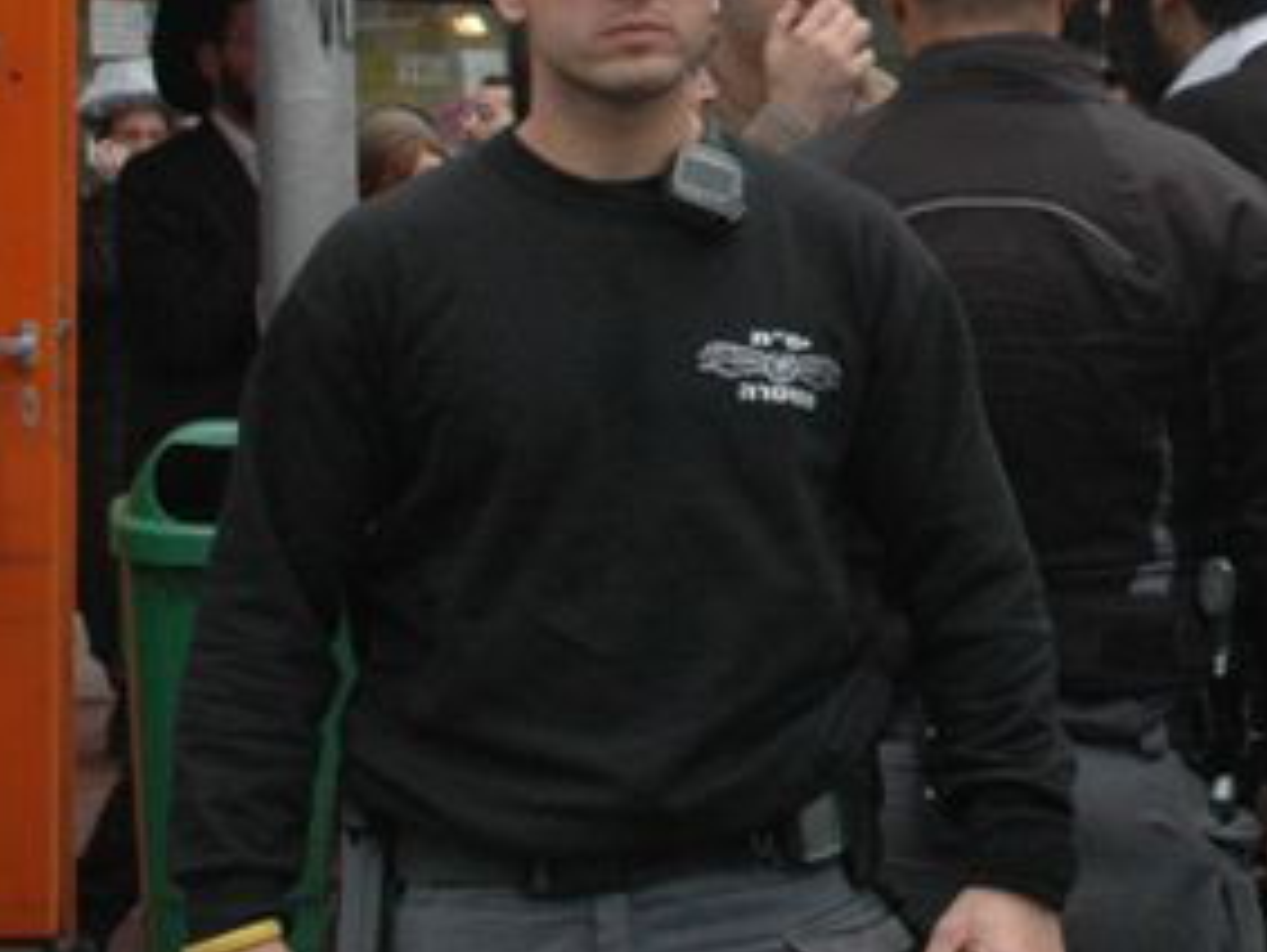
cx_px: 1280
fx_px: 4982
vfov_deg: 10.8
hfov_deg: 14.3
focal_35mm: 136
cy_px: 52
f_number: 8
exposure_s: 1/250
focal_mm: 26
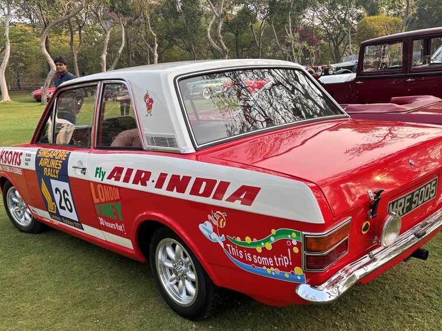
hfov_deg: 53.8
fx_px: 434
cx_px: 250
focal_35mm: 34
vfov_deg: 41.6
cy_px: 195
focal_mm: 5.96
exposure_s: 1/597
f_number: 1.6
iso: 50
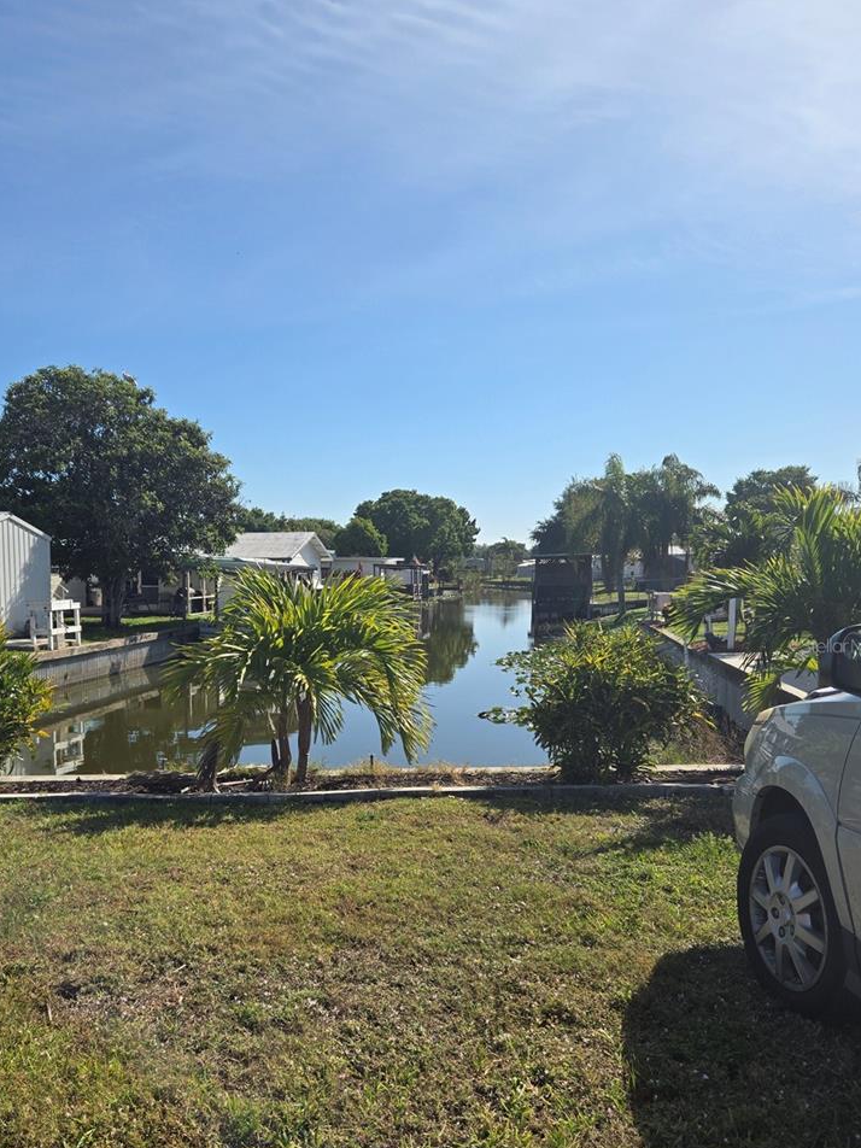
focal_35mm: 29
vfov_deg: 61.5
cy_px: 645
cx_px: 344
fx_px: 962
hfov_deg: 47.9
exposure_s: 1/2752
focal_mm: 5.4
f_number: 1.8
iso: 25
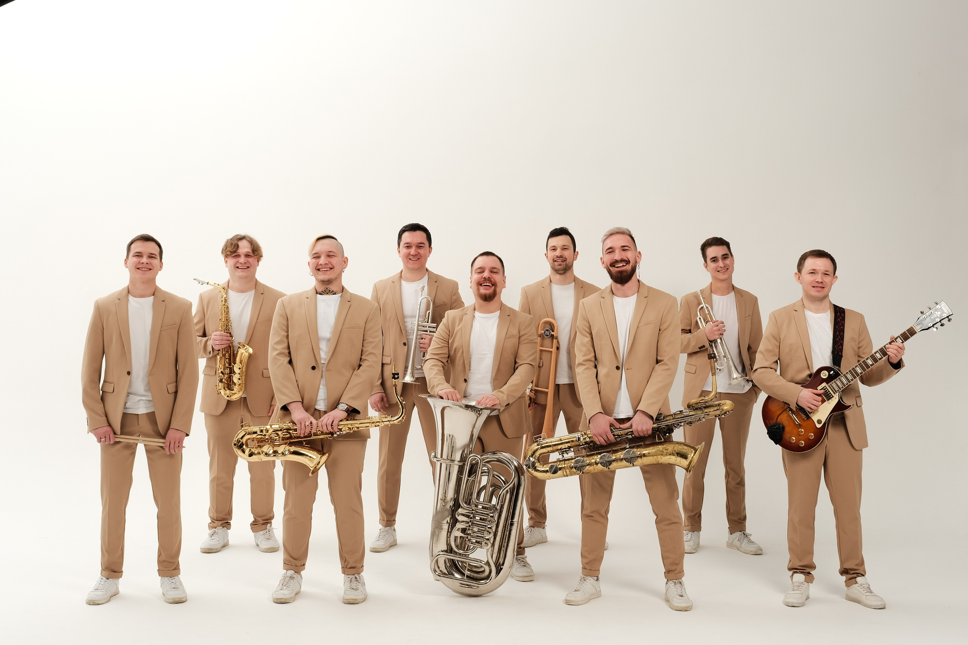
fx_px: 1237
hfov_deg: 42.7
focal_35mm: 46
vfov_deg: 29.2
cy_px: 322
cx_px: 484
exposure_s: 1/200
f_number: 10
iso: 160
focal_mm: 30.8
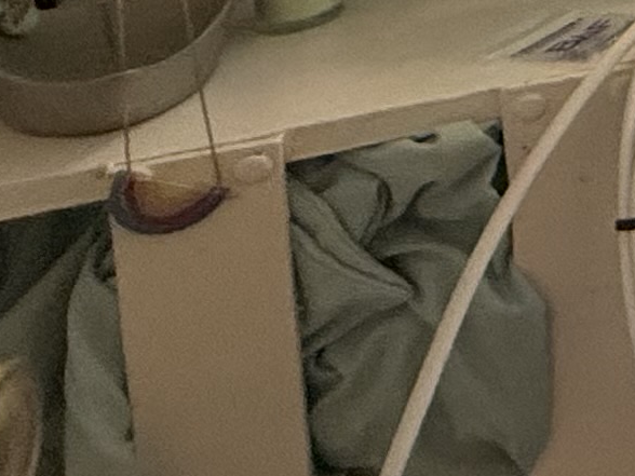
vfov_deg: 12.6
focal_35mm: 96
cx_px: 1789
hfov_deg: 12.2
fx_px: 1761
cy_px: -604
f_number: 2.2
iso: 200
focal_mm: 2.22
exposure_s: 1/60
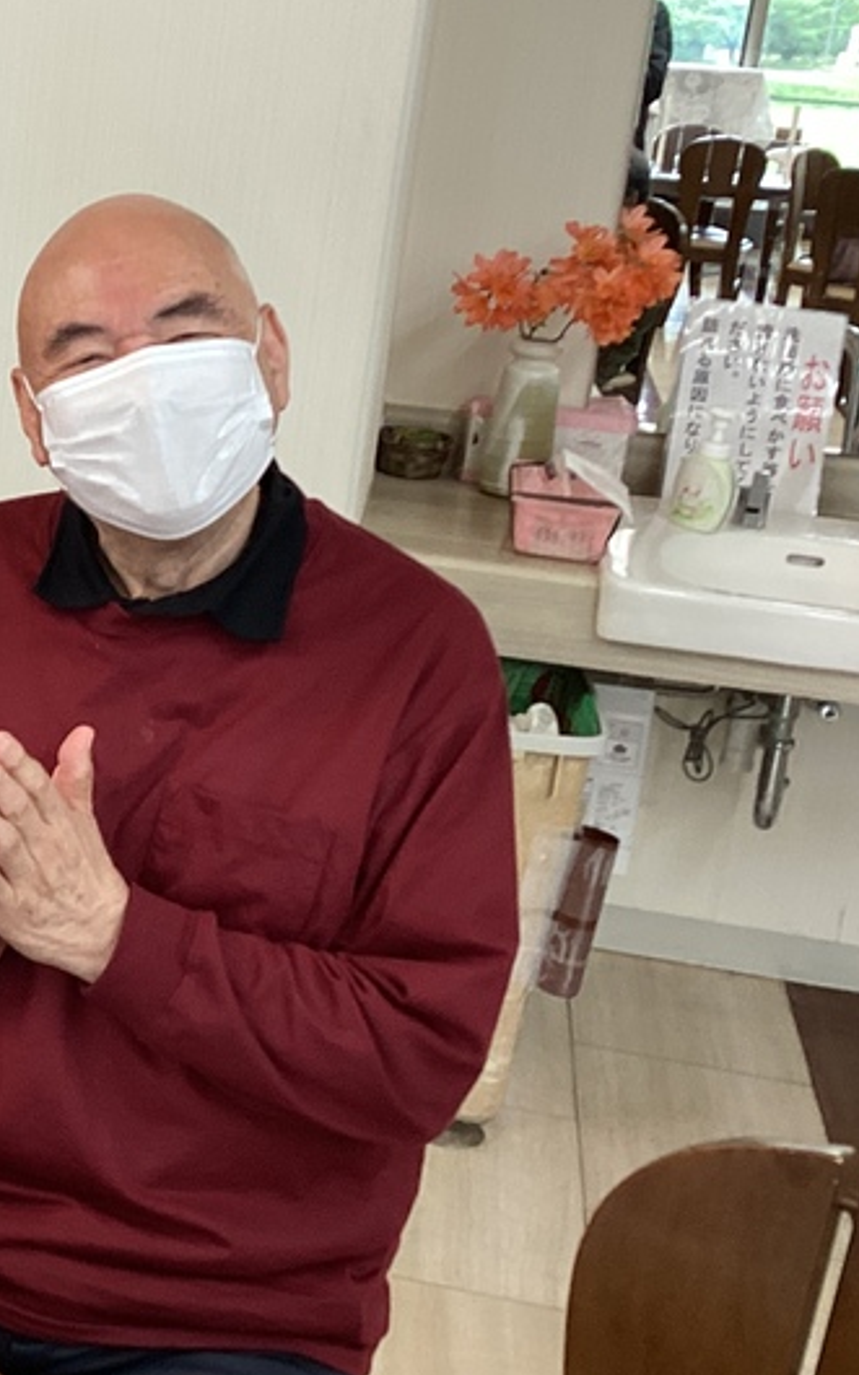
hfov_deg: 19.8
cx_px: -140
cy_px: 623
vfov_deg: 33.0
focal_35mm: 62
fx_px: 2324
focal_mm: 3.3
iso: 80
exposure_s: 1/60
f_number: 2.4
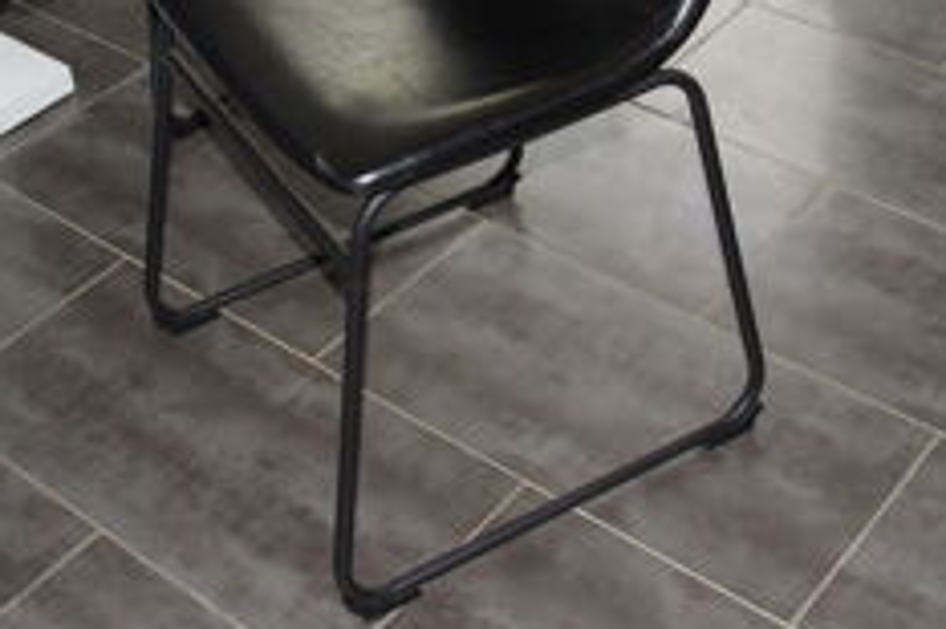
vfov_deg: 19.8
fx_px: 1786
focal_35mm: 68
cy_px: 124
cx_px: 516
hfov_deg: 29.7
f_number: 4
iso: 200
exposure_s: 1/100
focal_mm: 22
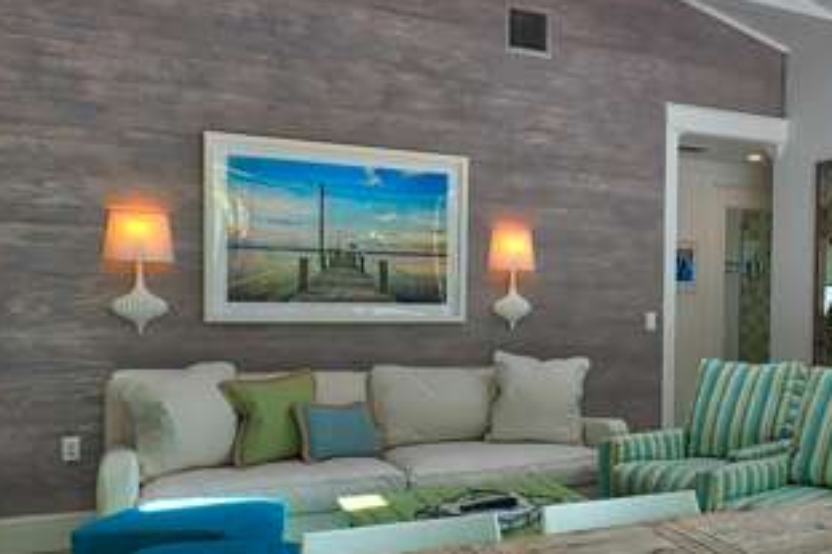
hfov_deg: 47.1
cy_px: 313
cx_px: 738
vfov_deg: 35.8
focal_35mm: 37
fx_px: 855
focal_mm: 10
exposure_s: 1/60
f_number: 10
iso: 400
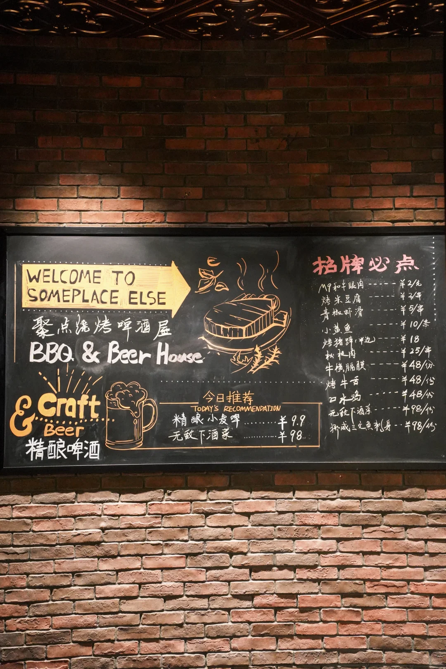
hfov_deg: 25.5
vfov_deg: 37.5
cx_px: 223
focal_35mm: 53
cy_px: 334
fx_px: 985
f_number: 3.5
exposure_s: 1/100
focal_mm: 53
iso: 12800
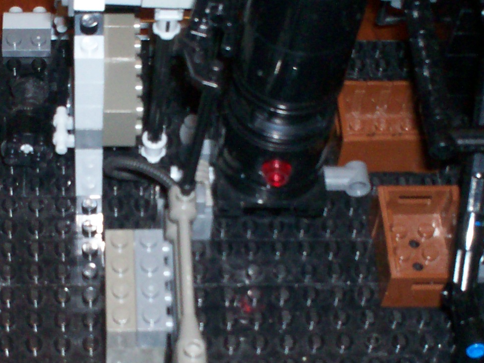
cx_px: 143
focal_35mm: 95
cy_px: 241
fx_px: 1328
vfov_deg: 15.5
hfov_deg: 20.5
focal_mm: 6
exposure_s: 1/60
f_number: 4.5
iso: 140
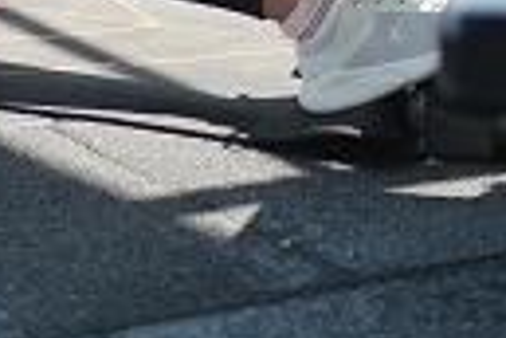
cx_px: -212
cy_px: -507
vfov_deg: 3.4
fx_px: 5537
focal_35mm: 394
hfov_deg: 5.2
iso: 125
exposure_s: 1/500
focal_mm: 85
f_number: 1.8
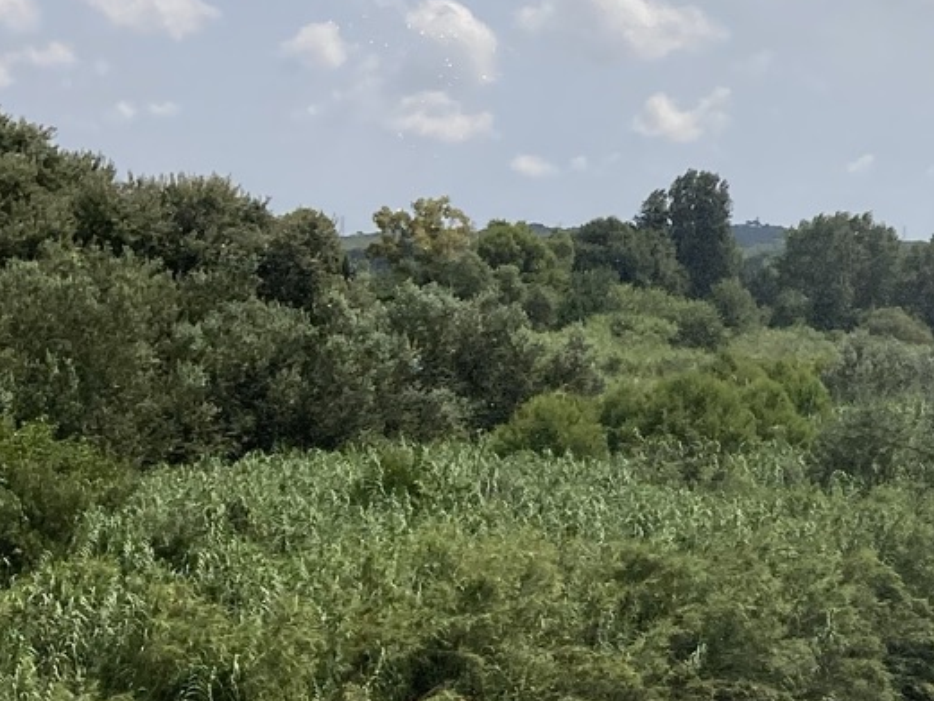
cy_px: 373
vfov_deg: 13.5
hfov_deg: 16.3
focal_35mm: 110
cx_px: 1395
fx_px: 2969
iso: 25
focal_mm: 3.99
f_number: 1.8
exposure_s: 1/4808
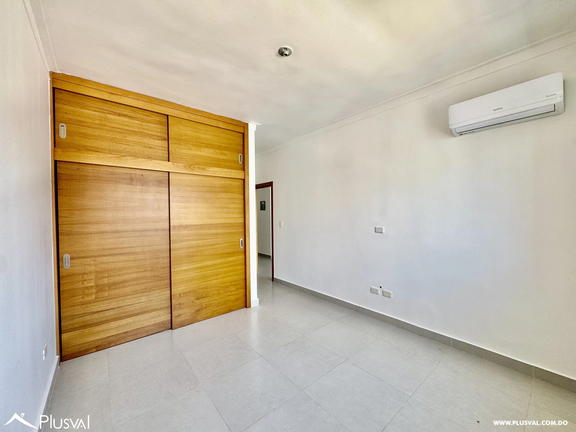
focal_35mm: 14
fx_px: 233
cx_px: 288
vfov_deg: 85.7
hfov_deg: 102.1
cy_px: 216
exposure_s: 1/99
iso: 50
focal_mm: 2.22
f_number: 2.2
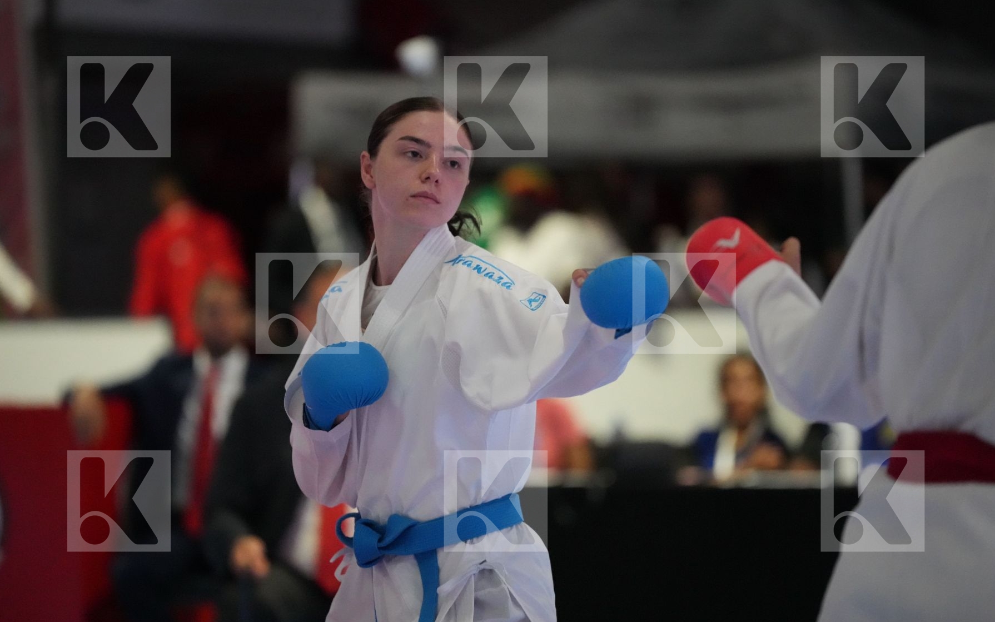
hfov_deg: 10.2
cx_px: 496
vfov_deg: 6.4
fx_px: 5559
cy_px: 303
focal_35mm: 205
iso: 12800
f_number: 2.8
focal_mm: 200
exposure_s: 1/800
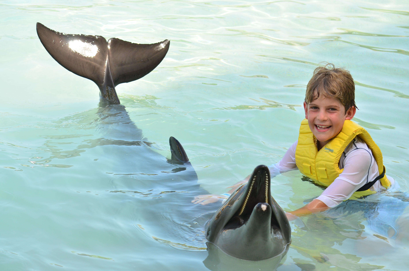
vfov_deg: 13.4
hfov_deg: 20.1
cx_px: 204
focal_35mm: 102
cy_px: 136
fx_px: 1156
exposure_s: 1/640
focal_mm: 68
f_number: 6.3
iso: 400
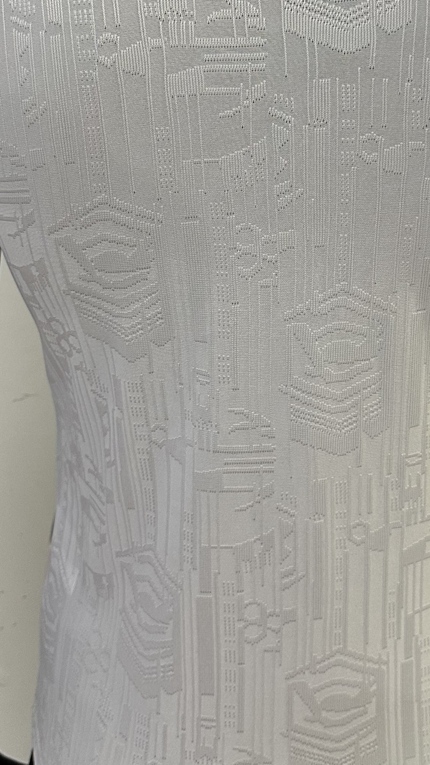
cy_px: 201
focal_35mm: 51
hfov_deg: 23.4
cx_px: 297
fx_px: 1034
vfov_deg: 39.6
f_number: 1.78
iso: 320
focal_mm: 6.86
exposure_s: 1/50
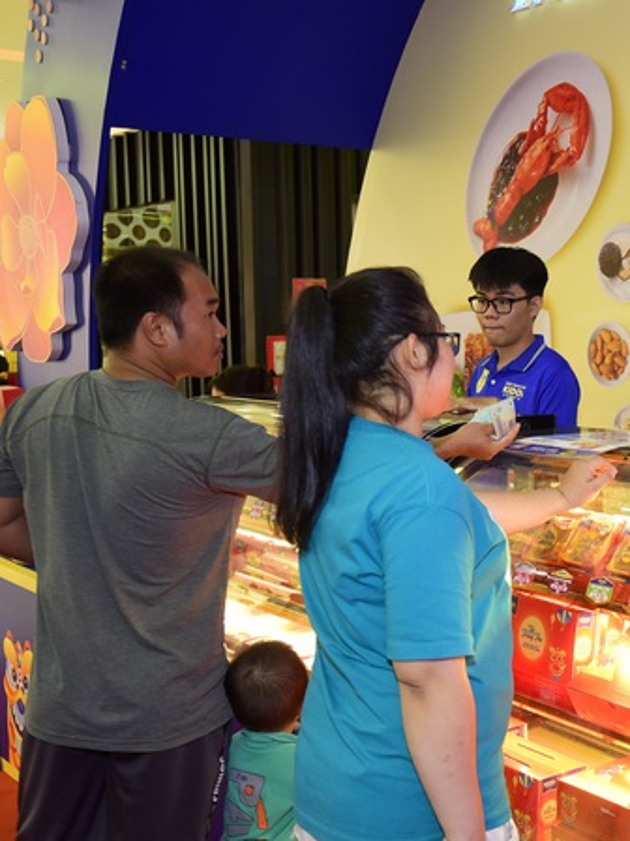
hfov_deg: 29.0
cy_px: 420
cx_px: 619
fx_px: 1141
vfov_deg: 40.4
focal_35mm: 47
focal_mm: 32
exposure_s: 1/160
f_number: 4.5
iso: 2000
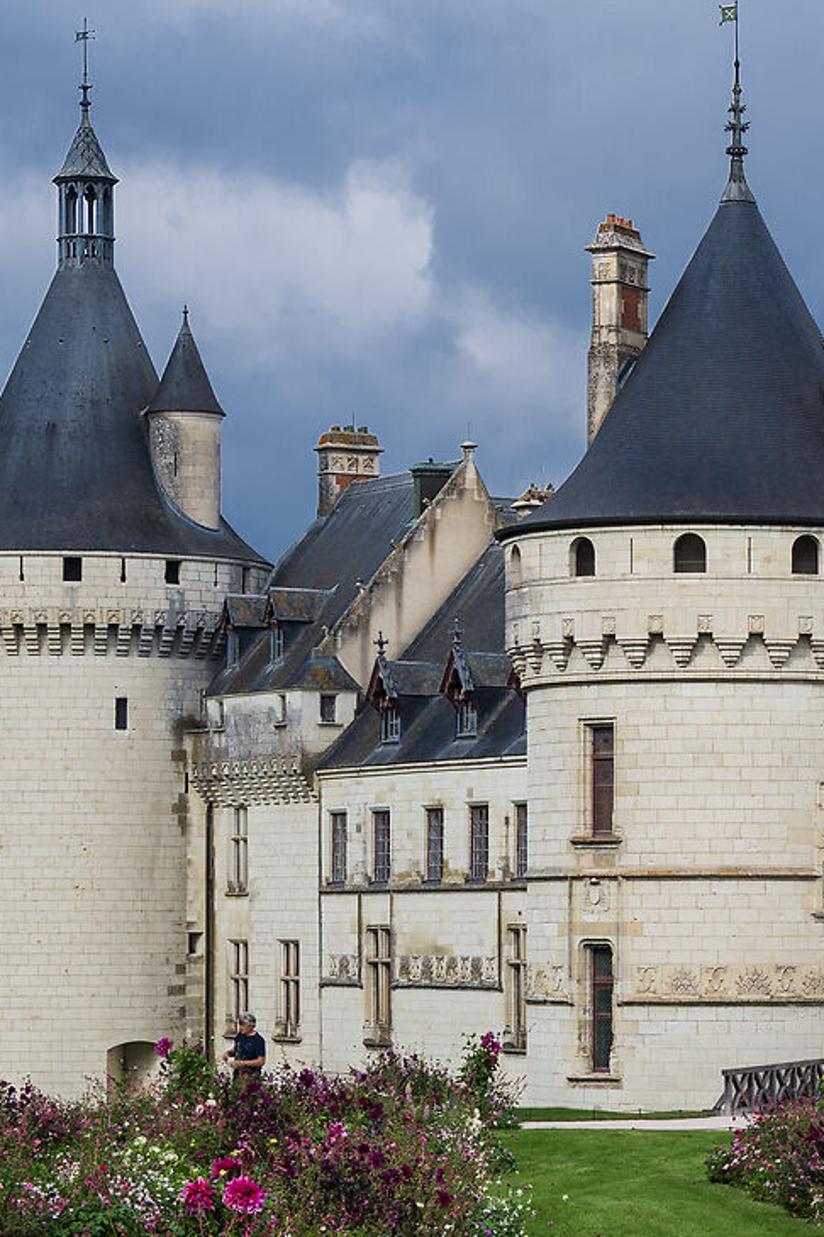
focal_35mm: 125
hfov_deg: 10.7
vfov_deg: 16.4
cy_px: 774
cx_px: 1063
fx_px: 4295
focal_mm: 38
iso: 100
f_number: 9
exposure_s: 1/200
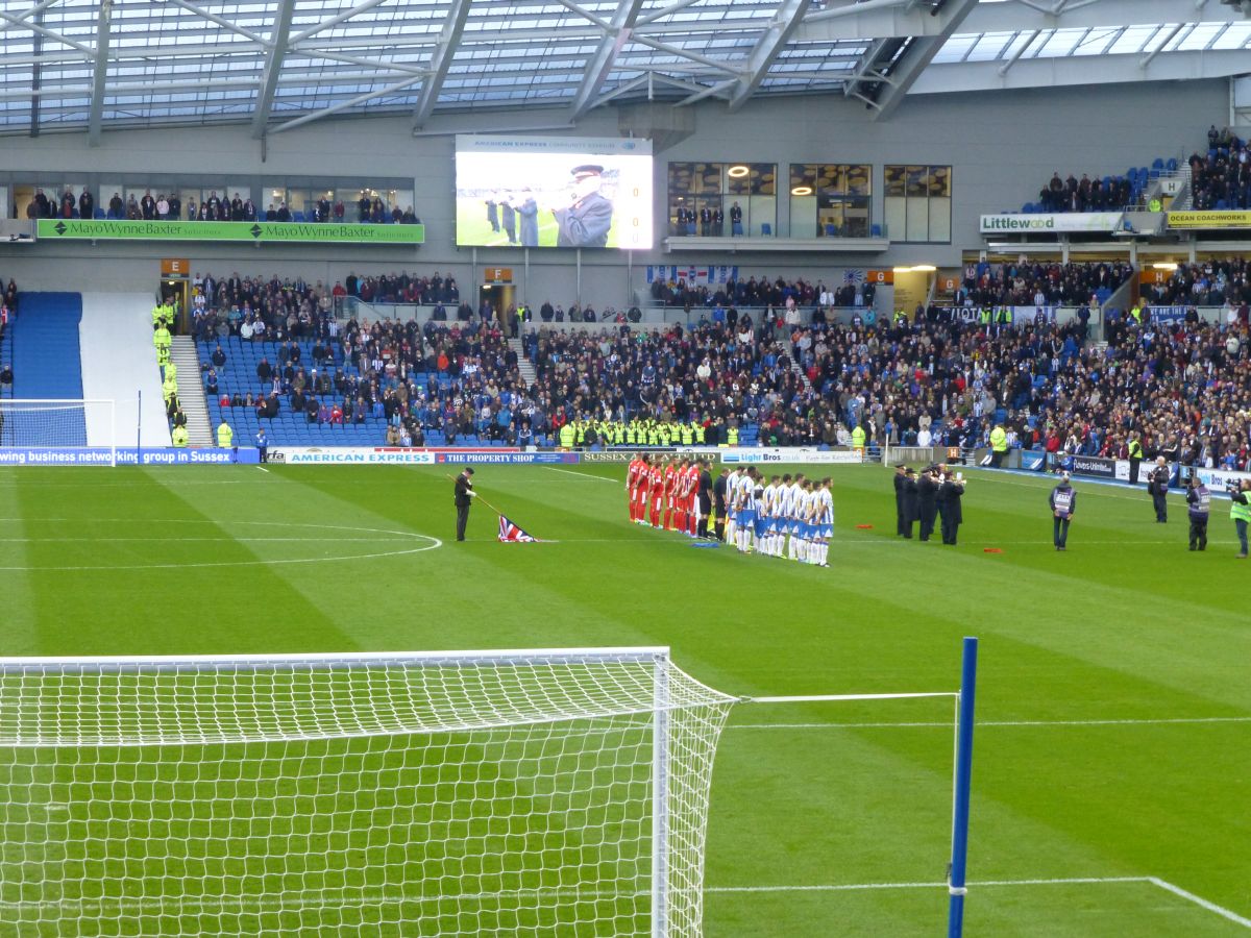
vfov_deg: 16.4
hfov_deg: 21.8
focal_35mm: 90
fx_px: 3253
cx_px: 626
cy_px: 469
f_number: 5.2
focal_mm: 16.1
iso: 400
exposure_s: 1/50
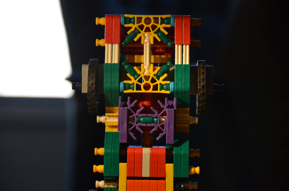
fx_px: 1803
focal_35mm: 225
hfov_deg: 9.2
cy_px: 96
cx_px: 144
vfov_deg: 6.1
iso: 720
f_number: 5.6
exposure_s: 1/250
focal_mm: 150
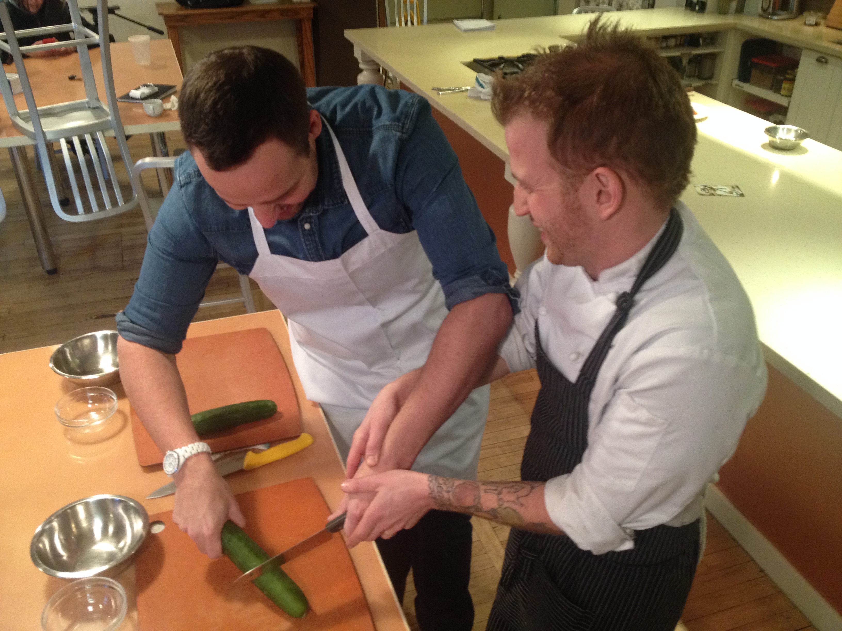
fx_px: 851
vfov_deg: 40.7
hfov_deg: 52.6
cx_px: 421
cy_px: 316
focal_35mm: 35
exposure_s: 1/20
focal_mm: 4.28
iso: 200
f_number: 2.4
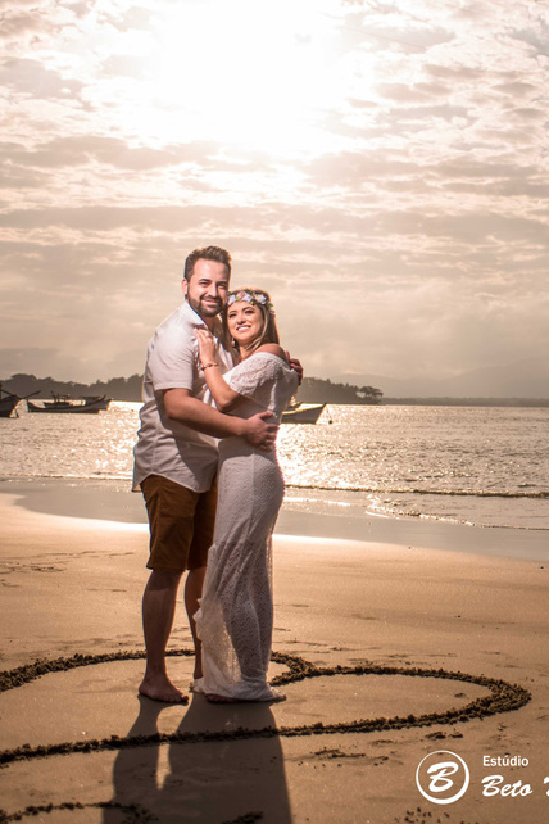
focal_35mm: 58
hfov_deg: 22.6
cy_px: 322
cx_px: 532
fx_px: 1327
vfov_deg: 34.3
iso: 100
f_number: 2.8
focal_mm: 31
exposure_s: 1/4000
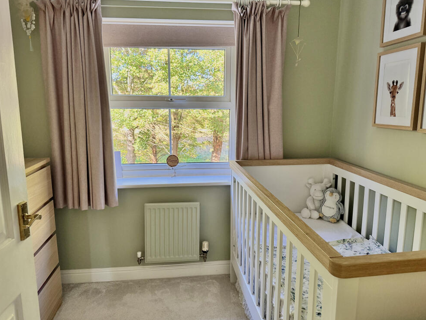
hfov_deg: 69.4
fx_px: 308
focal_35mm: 25
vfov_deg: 54.9
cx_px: 210
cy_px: 157
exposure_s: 1/109
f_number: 1.78
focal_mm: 6.76
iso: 200
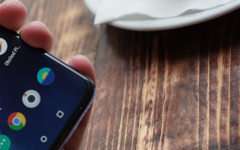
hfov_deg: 15.3
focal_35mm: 132
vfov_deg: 9.9
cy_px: 67
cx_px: -50
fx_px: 863
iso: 640
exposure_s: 1/200
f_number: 4
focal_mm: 53
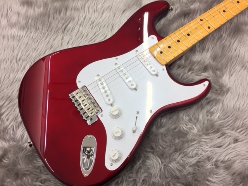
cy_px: 93
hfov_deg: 61.7
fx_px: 208
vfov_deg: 48.2
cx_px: 124
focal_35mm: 29
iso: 64
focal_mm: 4.15
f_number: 2.2
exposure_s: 1/30
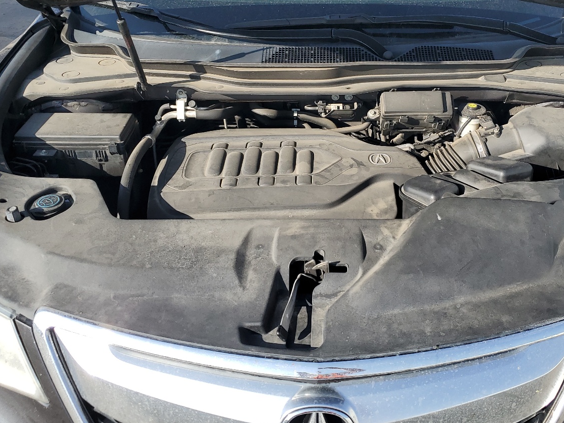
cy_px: 140
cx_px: 320
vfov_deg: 38.2
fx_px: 603
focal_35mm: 37
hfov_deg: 50.0
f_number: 1.5
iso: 50
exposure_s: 1/1667
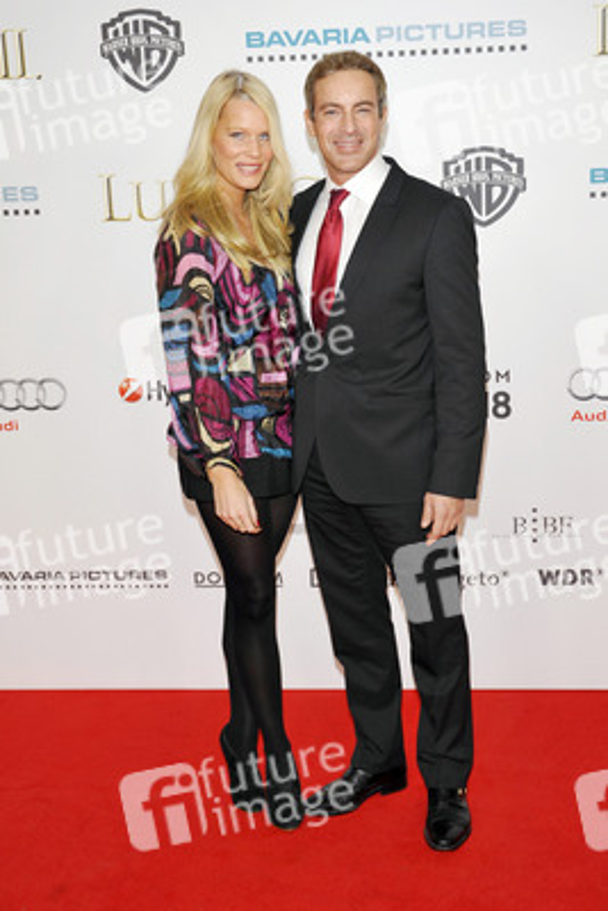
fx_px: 1012
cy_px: 456
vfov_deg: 48.4
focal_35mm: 40
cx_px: 304
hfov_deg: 33.4
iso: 800
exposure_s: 1/250
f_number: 6.3
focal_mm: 40
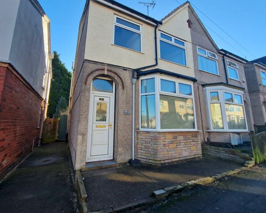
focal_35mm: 15
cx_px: 124
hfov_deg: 96.6
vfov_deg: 83.9
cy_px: 99
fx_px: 118
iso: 50
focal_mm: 2.2
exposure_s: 1/684
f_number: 2.2
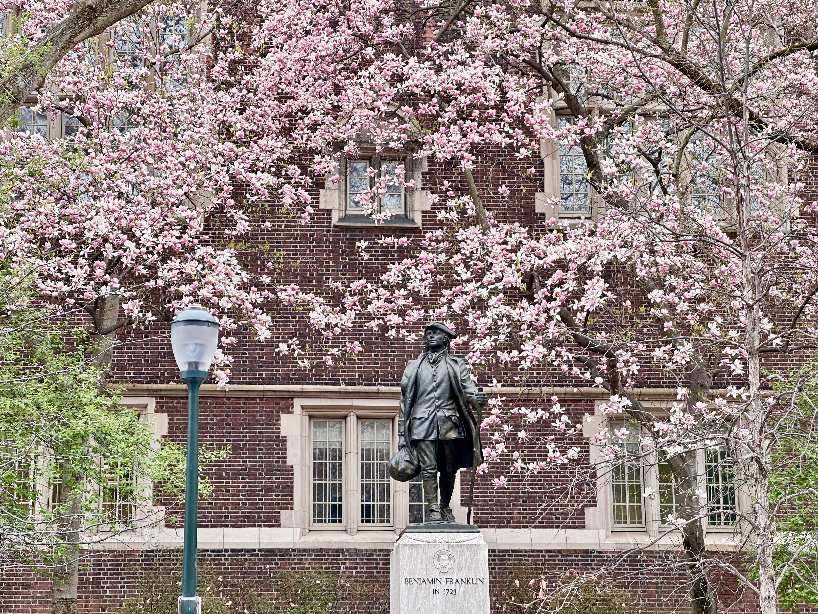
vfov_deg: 19.1
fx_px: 1819
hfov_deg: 25.3
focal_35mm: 77
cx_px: 409
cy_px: 307
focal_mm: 9
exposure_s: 1/99
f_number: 2.8
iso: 50
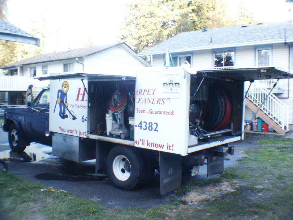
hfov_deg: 29.0
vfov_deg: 21.9
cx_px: 146
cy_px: 110
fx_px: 567
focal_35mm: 67
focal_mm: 13.88
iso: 400
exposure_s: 1/30
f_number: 8
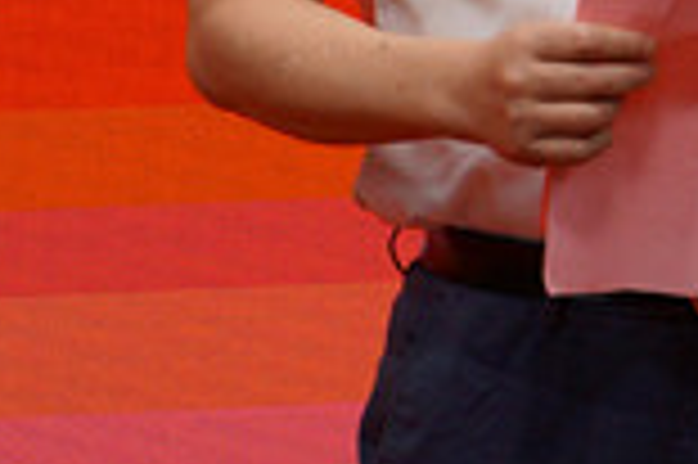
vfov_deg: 1.8
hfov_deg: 2.8
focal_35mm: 741
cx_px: 576
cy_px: -466
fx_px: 14352
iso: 400
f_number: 5.6
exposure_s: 1/160
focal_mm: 96
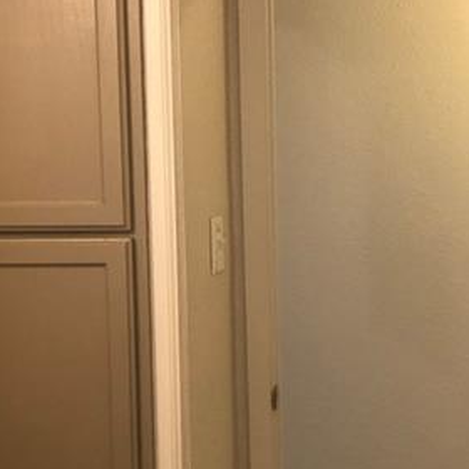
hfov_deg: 25.4
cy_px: 288
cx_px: 238
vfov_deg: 25.3
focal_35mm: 68
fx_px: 1042
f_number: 1.8
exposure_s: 1/15
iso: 40
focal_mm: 3.99
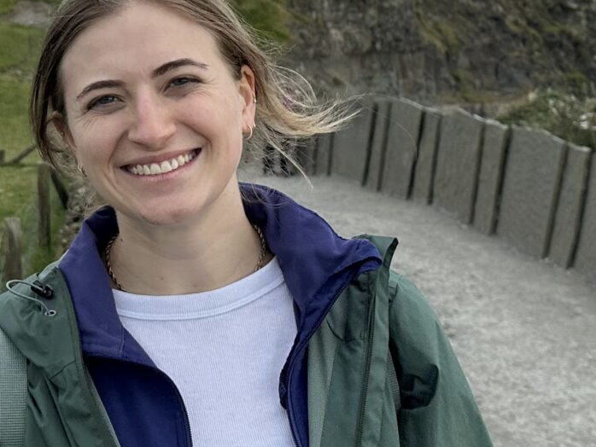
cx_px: 116
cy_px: -67
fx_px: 1516
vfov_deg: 16.2
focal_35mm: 88
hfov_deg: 21.9
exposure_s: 1/1304
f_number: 1.78
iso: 80
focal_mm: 6.86
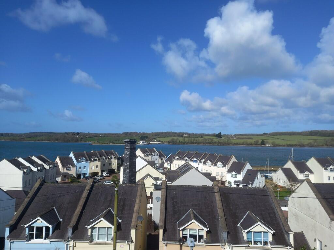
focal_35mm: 25
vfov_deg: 54.9
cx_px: 167
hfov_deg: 69.4
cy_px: 125
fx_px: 241
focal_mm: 4.6
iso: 25
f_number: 2
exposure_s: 1/926
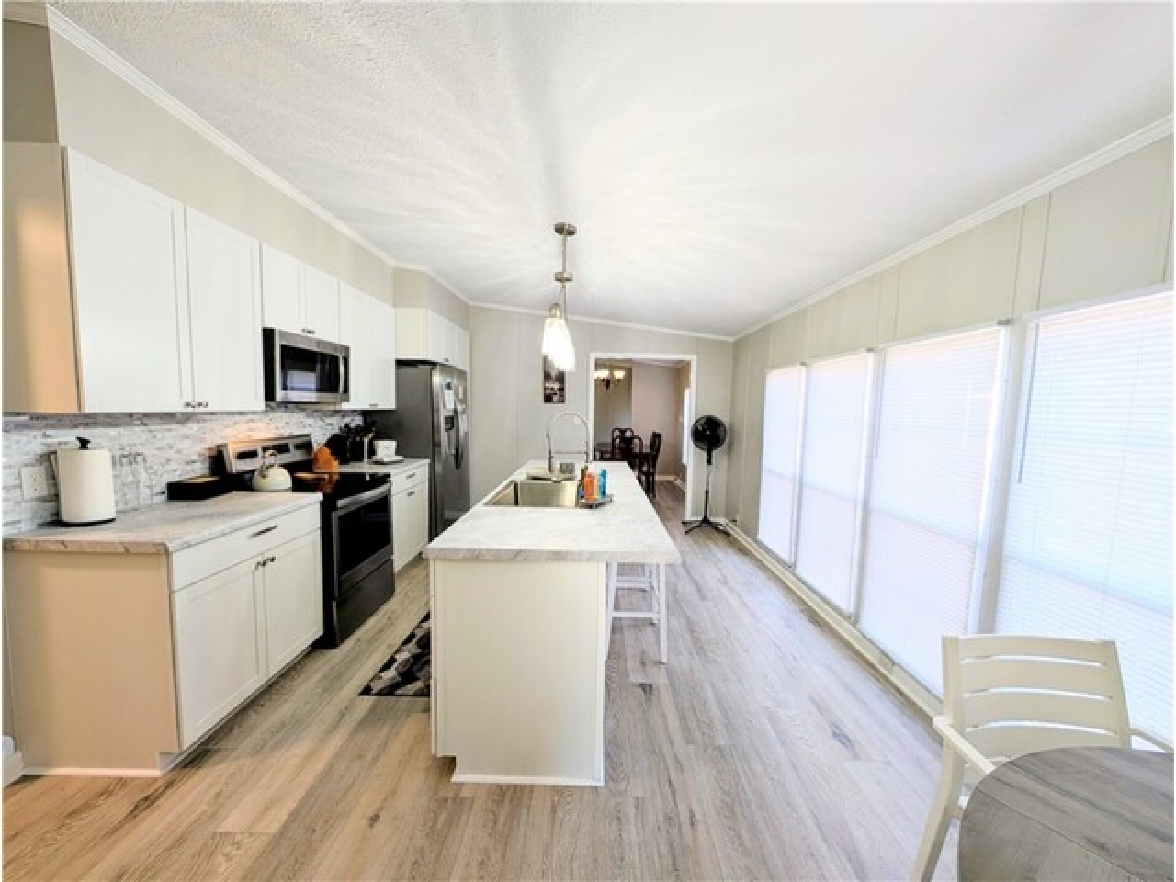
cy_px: 441
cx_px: 588
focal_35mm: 12
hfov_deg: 110.5
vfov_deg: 94.5
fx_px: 408
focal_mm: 2.02
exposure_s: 1/120
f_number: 1.7
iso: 70
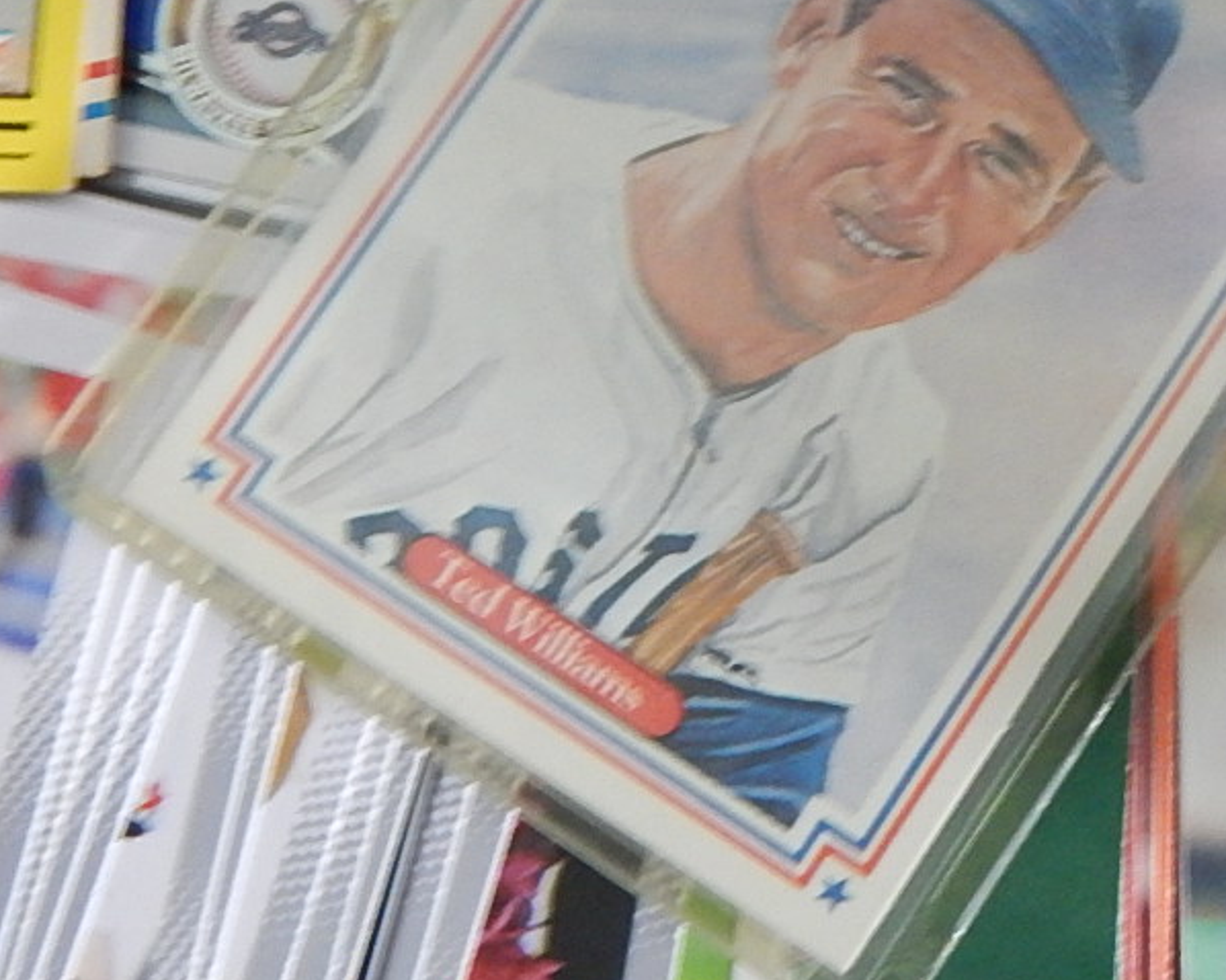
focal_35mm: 81
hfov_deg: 22.0
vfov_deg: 18.8
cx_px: 1423
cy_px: 205
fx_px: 2938
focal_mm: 5.6
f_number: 3.2
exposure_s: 1/10
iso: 400
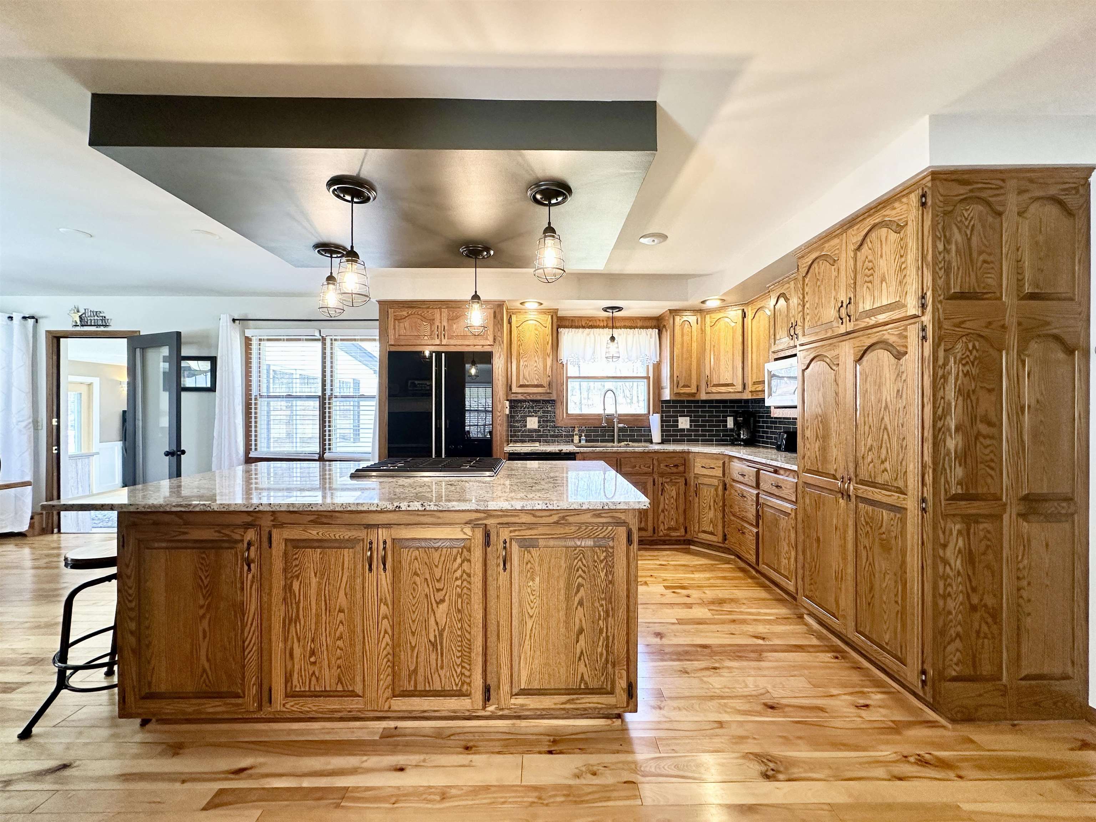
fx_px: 443
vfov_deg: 85.7
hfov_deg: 102.1
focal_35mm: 14
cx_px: 548
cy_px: 411
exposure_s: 1/120
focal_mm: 2.22
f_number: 2.2
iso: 200
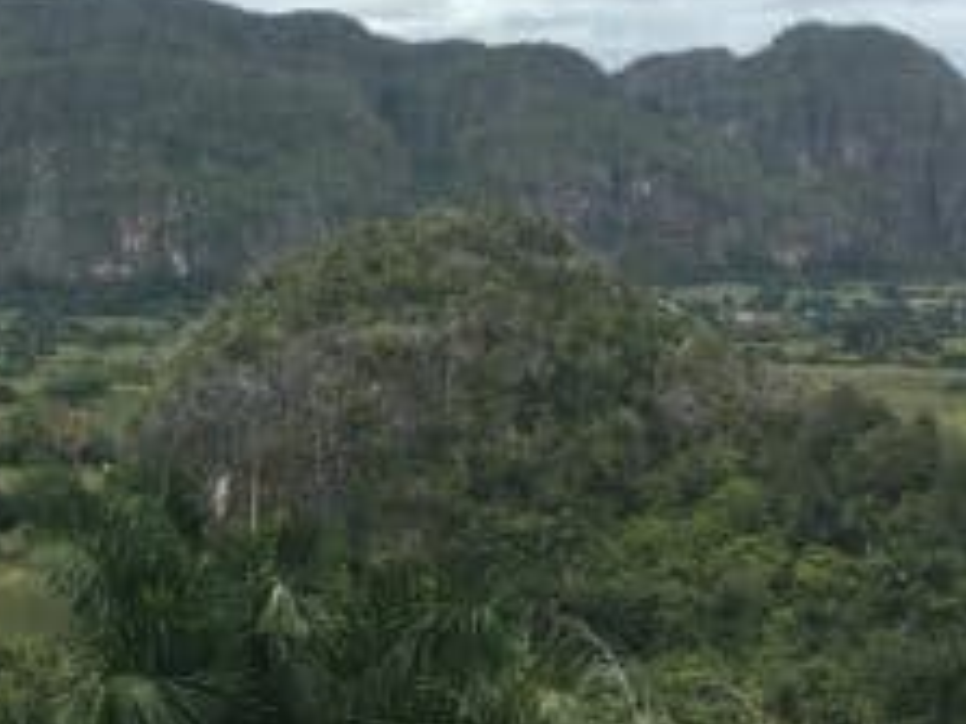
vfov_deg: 14.2
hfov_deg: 18.3
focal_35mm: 104
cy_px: 477
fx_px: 2901
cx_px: -69
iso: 25
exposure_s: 1/818
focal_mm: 4.15
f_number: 2.2
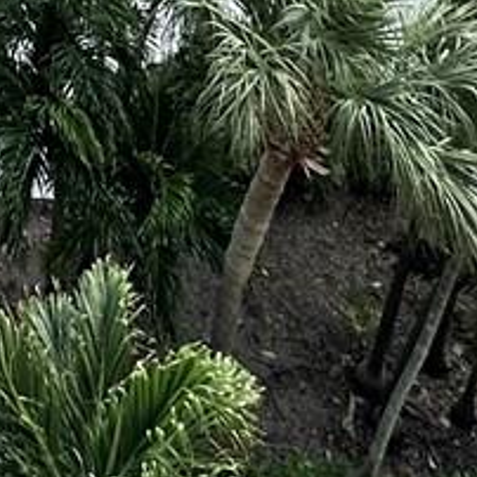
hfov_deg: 15.2
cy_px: -725
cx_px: -392
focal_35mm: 98
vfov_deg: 12.8
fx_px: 1528
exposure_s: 1/619
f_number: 2.2
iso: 40
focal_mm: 2.22
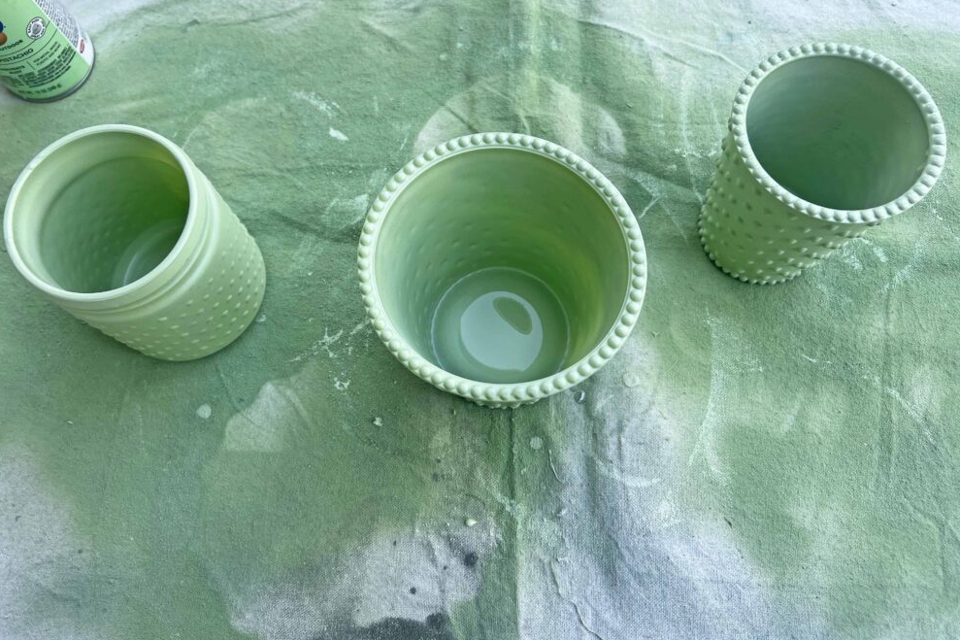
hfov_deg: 65.5
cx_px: 470
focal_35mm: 28
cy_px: 278
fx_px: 746
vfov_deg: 46.3
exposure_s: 1/130
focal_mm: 5.7
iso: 32
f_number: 1.5
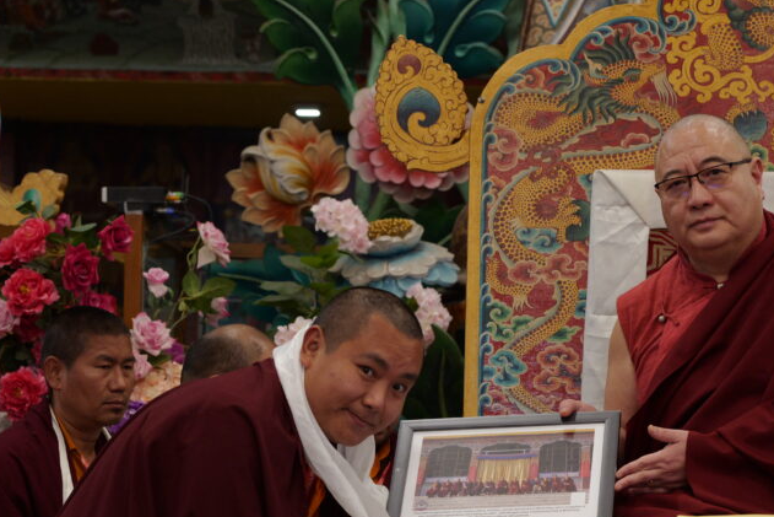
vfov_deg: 9.9
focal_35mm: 138
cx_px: 458
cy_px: 405
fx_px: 2967
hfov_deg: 14.9
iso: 3200
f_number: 5
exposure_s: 1/100
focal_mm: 85
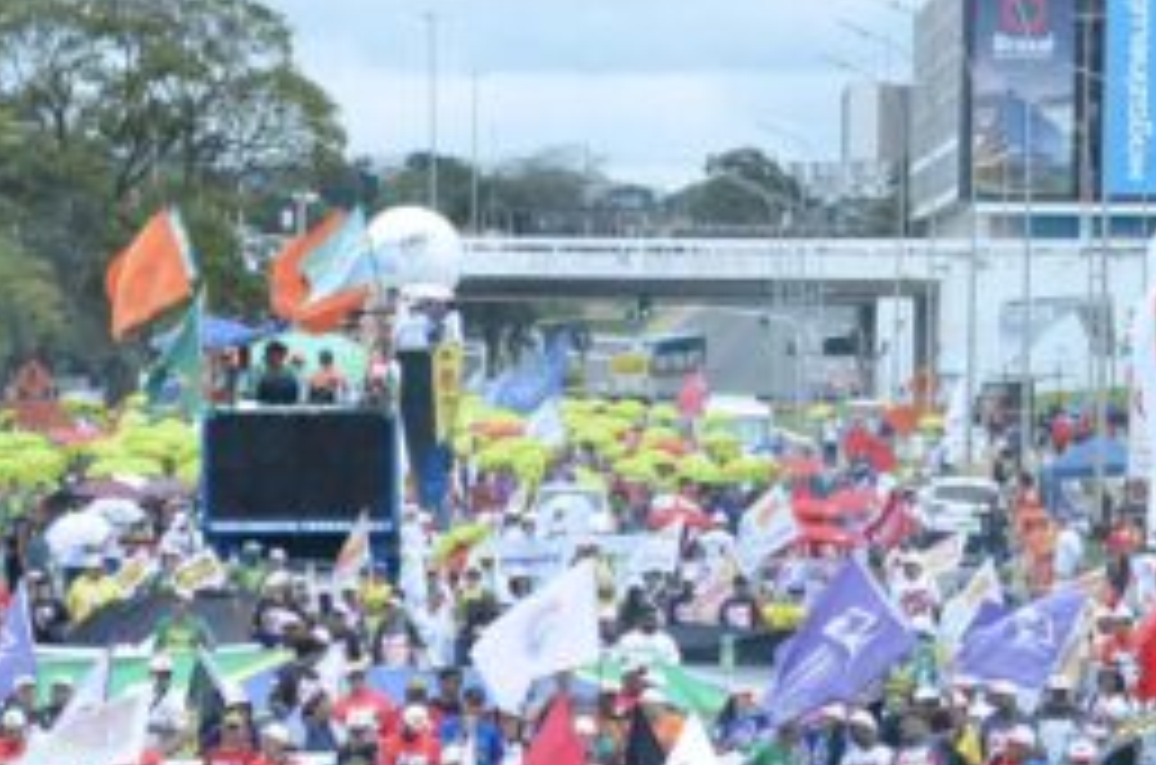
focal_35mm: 314
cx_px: 396
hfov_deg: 6.6
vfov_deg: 4.3
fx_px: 10058
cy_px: 1105
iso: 220
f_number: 5.6
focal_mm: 70
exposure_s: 1/500
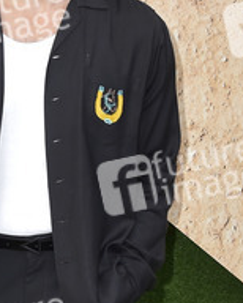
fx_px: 790
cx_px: 36
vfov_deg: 21.6
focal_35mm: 88
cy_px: 99
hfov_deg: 17.3
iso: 1000
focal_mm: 45
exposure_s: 1/250
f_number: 6.3
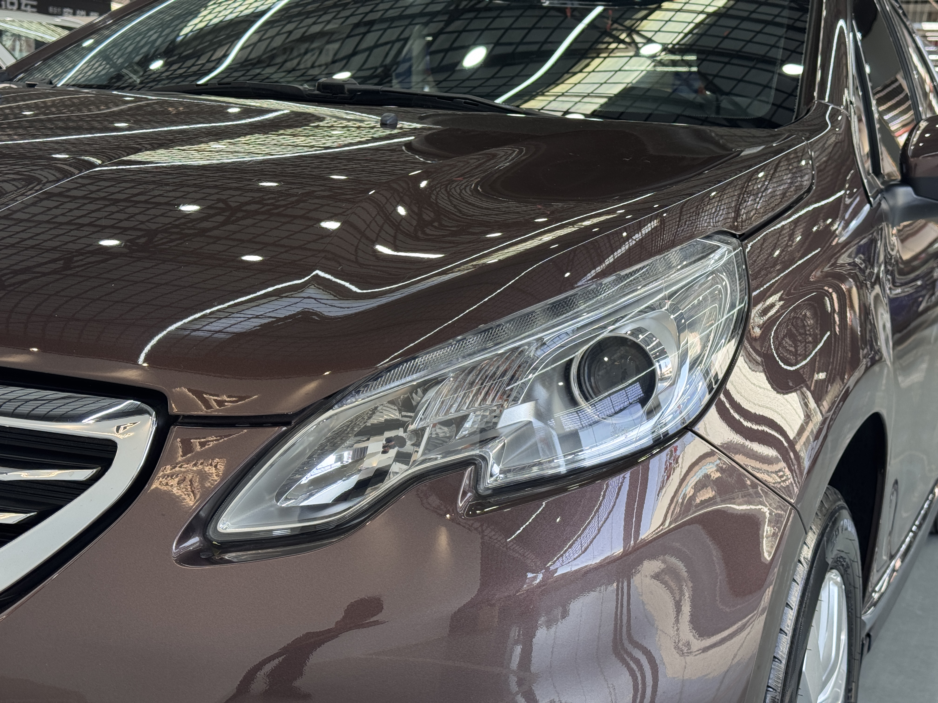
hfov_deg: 39.7
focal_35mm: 48
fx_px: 1301
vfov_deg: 30.3
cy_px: 352
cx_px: 469
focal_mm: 6.76
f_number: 1.78
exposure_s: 1/121
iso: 50
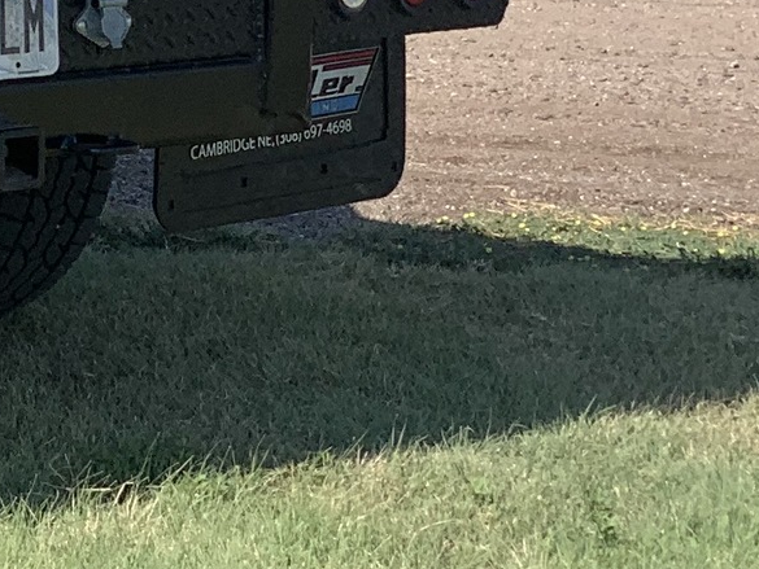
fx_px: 5198
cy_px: -236
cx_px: -796
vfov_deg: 6.2
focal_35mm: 237
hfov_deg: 7.9
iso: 16
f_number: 2.4
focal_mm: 6
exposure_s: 1/1115
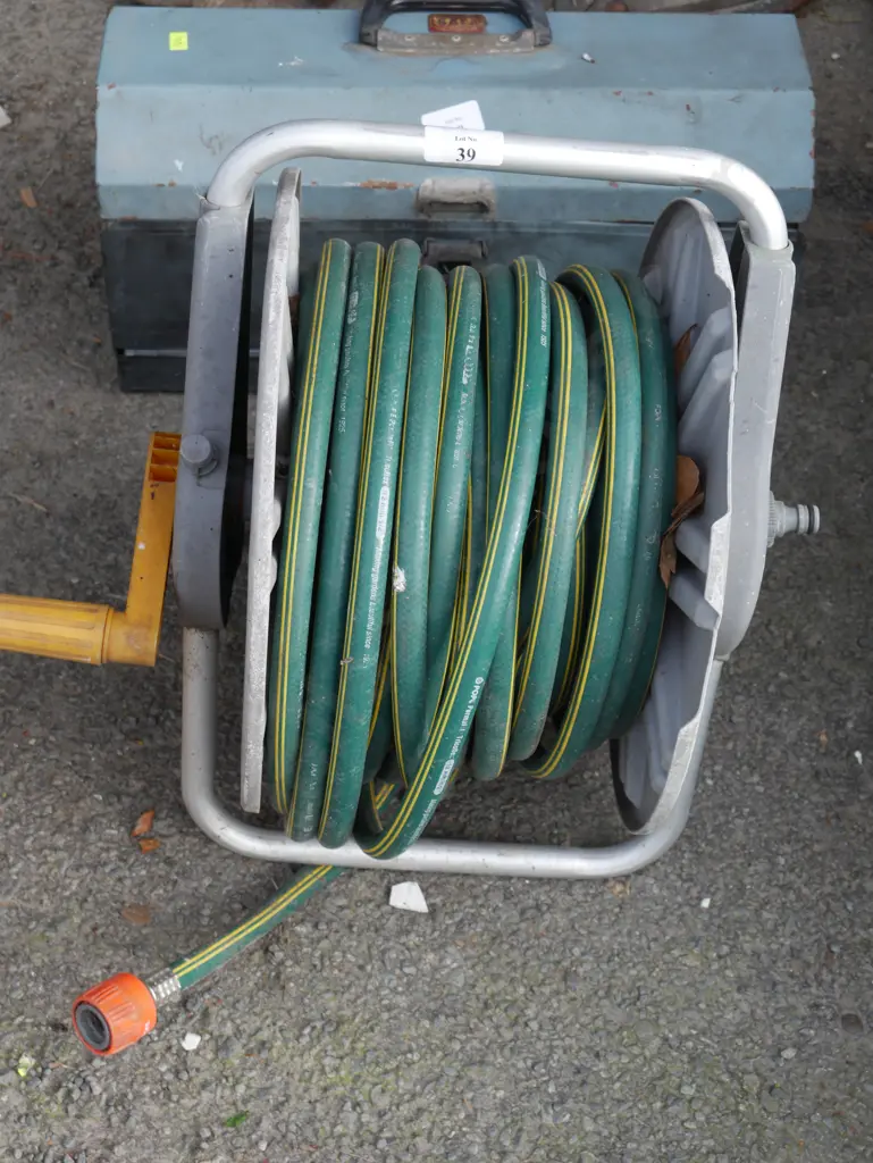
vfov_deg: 31.2
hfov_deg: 23.7
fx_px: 2083
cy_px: 582
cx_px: 436
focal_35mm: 62
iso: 200
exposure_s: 1/160
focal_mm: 31
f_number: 6.3
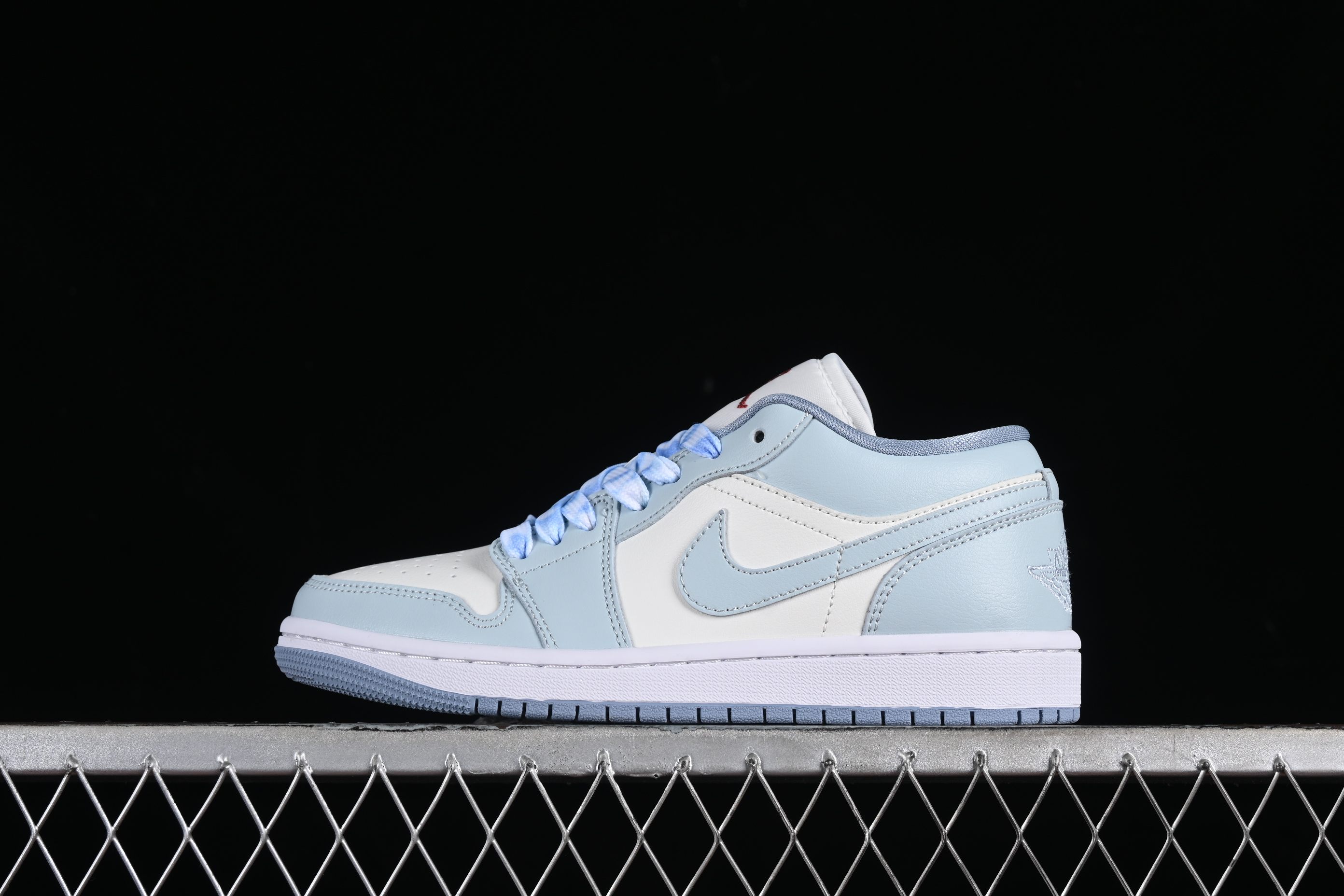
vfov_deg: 18.2
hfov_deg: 27.0
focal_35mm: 75
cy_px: 448
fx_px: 2800
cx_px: 672
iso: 160
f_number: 8
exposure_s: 1/80
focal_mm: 50
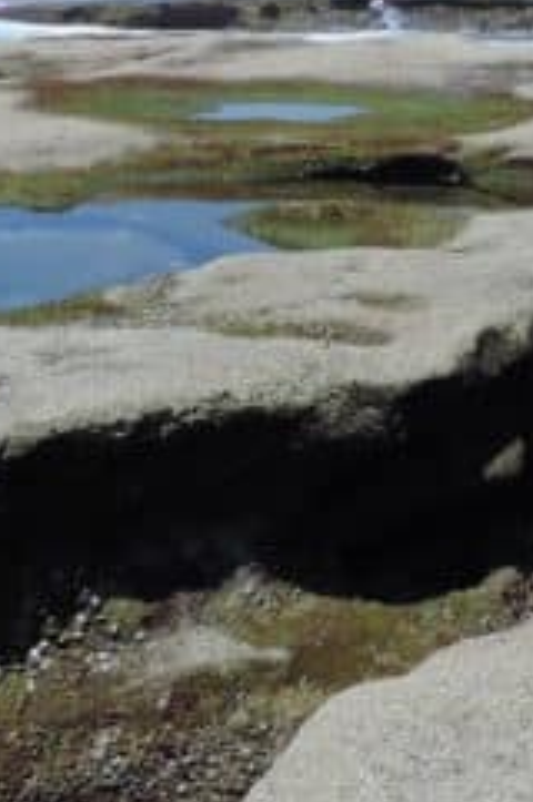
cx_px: 330
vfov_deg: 24.5
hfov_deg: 16.4
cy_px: 313
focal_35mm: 83
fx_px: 1848
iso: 80
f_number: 3
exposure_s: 1/1250
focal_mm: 4.3
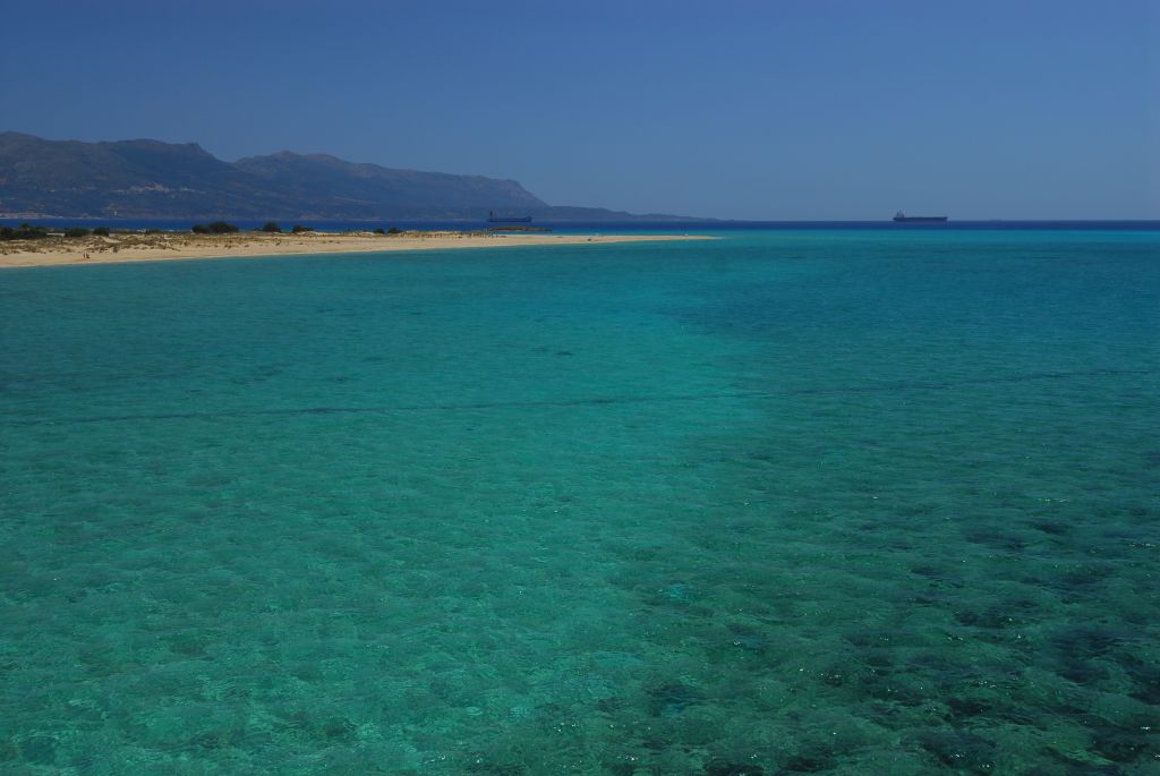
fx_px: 1161
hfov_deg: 53.1
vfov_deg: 37.0
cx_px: 580
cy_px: 388
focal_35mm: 36
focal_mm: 24
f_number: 7.1
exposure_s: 1/200
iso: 100
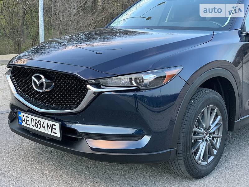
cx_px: 124
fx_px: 374
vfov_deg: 28.0
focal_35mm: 52
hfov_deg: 36.8
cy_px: 94
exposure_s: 1/60
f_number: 2.4
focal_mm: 6
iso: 320
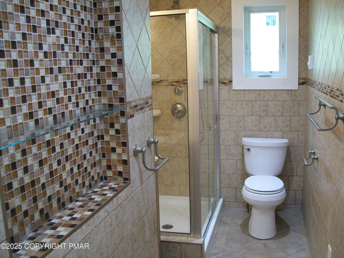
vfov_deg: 39.7
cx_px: 172
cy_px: 129
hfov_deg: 51.4
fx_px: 358
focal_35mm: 36
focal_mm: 6
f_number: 2.7
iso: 160
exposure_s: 1/15.9
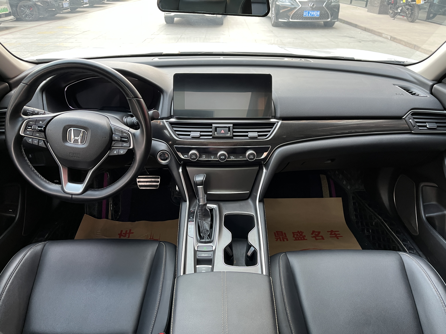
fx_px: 335
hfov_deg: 67.3
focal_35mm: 26
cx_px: 223
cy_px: 167
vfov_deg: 53.1
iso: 160
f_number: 1.6
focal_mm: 5.1
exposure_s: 1/60
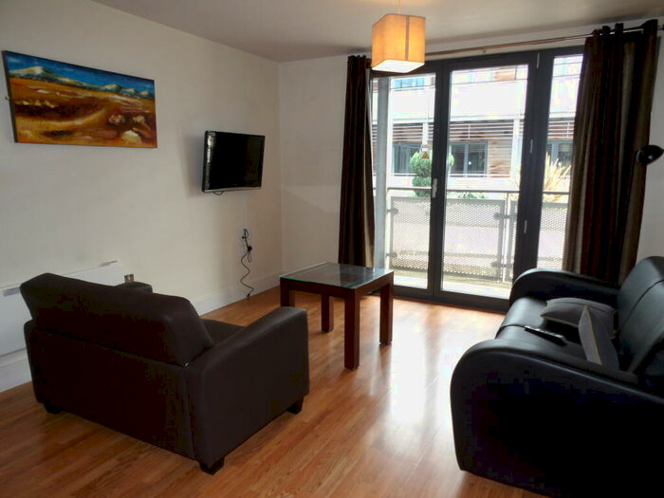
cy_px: 249
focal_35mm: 24
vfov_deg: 56.8
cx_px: 332
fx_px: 460
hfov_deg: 71.6
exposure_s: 1/30
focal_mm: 4.3
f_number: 4.1
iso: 170
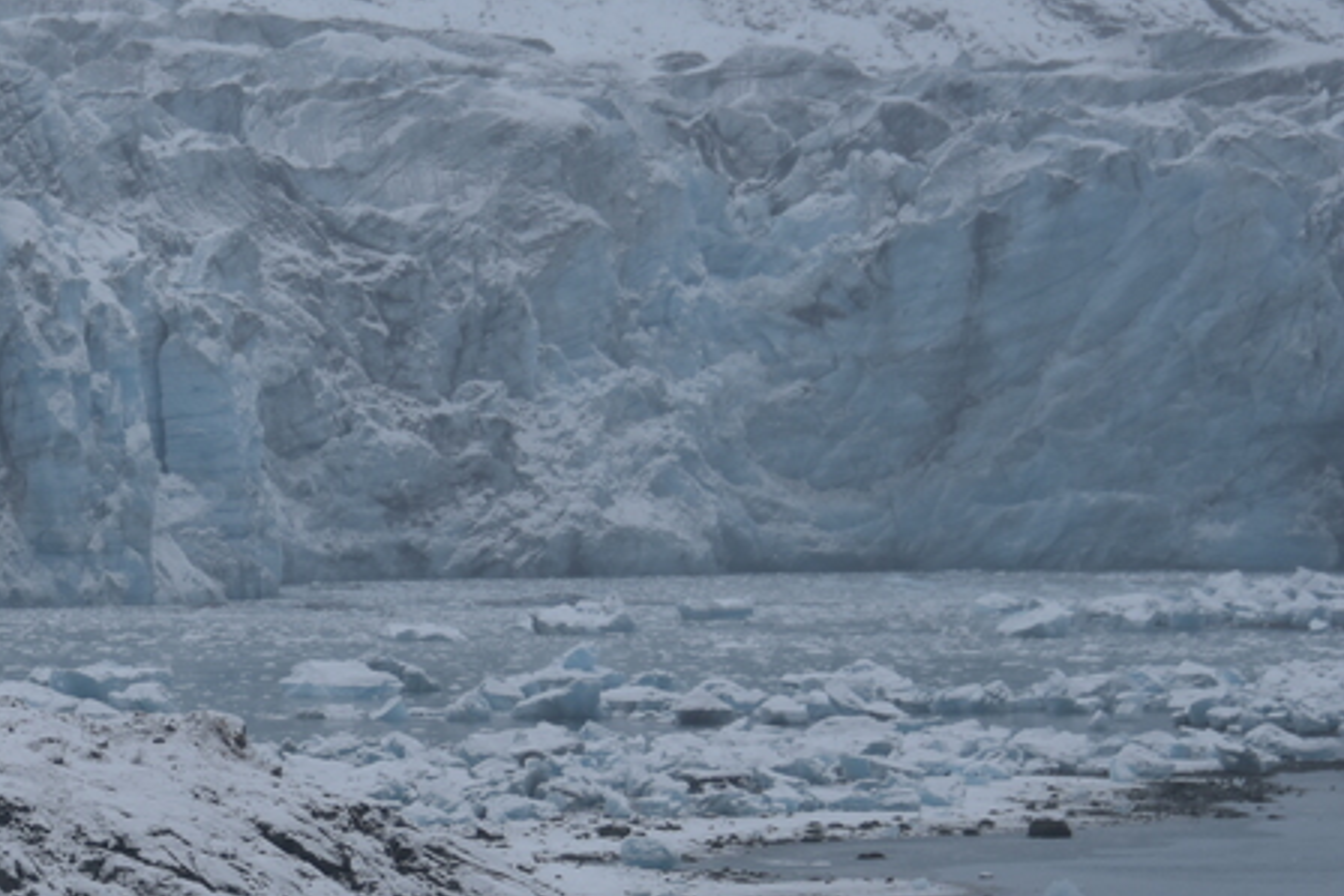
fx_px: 11203
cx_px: 108
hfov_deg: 6.8
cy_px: 545
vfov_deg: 4.6
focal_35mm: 300
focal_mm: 105
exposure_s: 1/250
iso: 100
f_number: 6.3
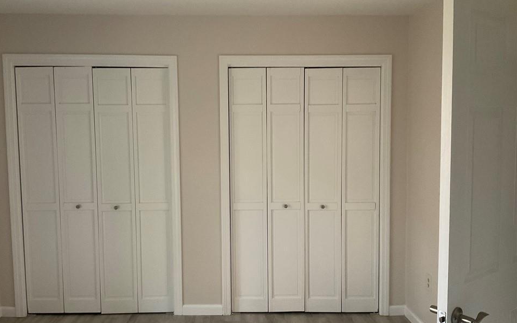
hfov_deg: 58.1
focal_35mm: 33
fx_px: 465
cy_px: 164
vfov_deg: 38.3
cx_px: 240
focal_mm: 3
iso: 200
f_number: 1.8
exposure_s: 1/40
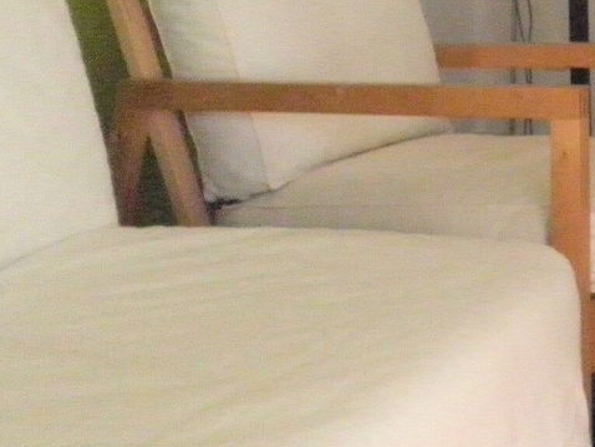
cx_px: 797
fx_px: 1496
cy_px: 82
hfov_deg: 20.4
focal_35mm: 87
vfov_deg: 16.8
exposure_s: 1/60
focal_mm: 4.7
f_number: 7.8
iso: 800
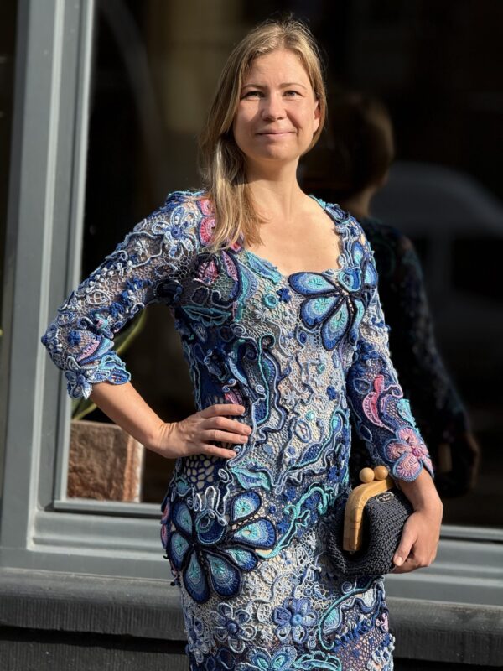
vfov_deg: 16.4
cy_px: 336
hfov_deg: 12.3
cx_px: 252
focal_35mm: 120
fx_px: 2325
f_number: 2.8
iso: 50
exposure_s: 1/605
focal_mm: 15.66
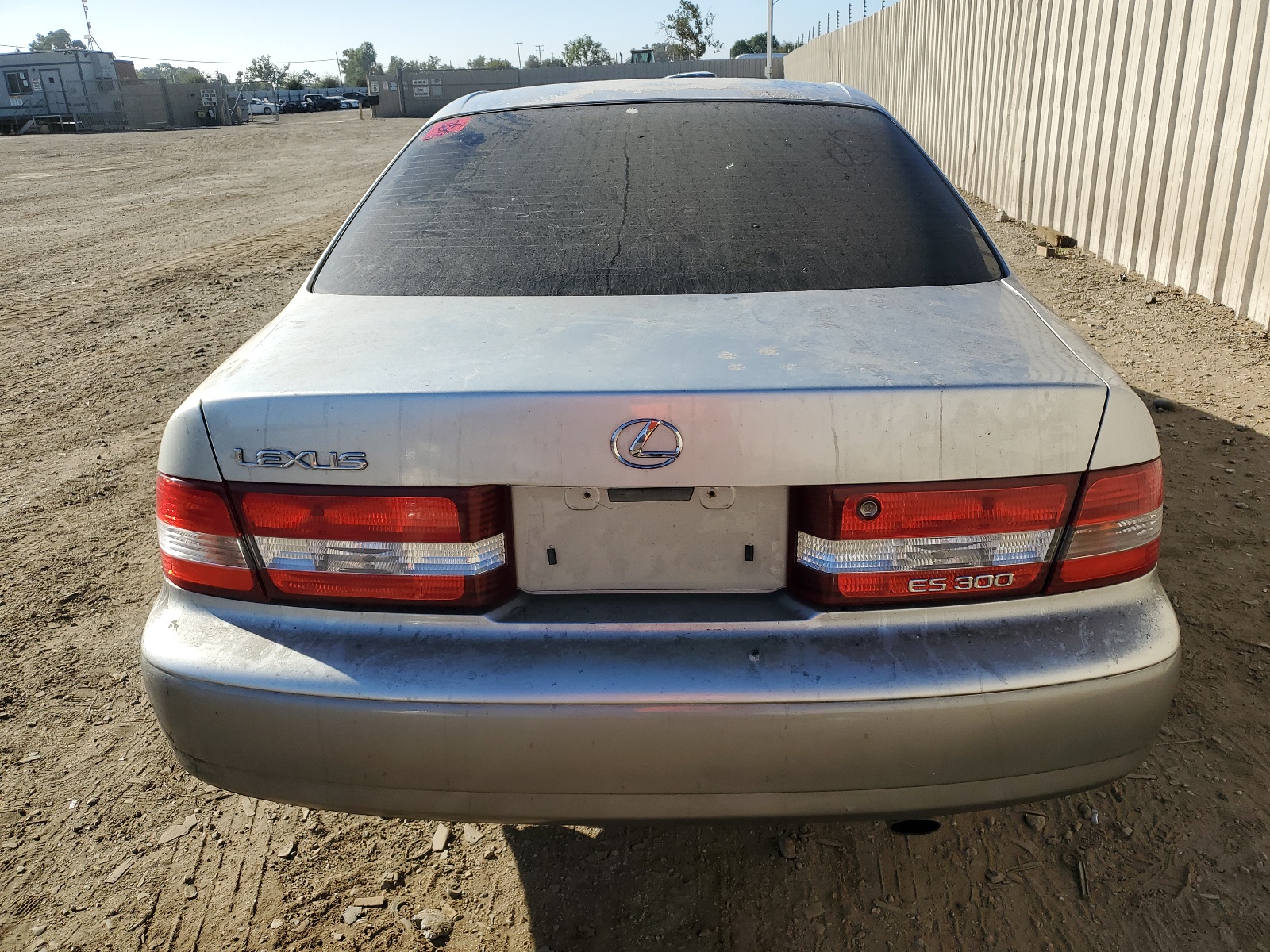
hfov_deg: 67.3
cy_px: 476
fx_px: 954
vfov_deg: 53.1
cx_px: 635
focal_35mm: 26
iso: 50
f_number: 1.5
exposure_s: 1/2500
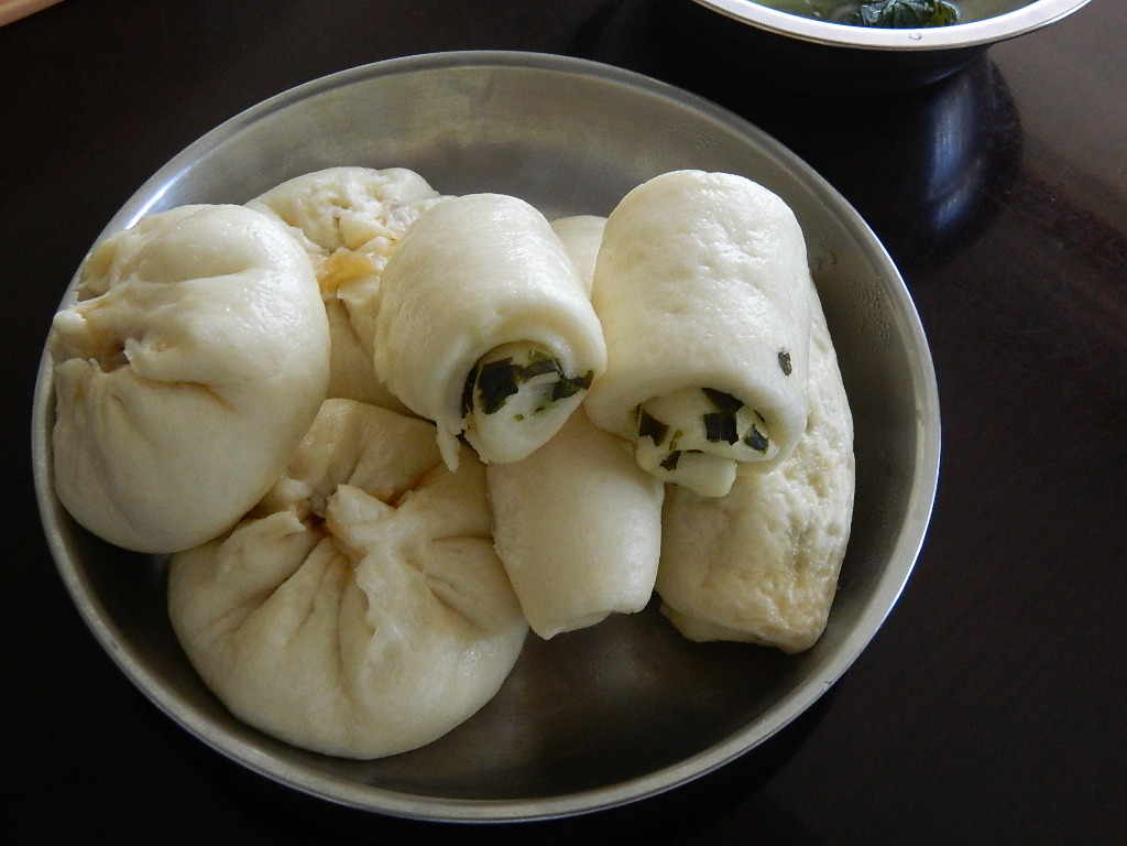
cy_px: 423
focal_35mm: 41
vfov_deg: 35.1
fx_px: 1335
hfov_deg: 45.8
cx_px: 564
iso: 400
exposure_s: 1/30
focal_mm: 7.3
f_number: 3.5
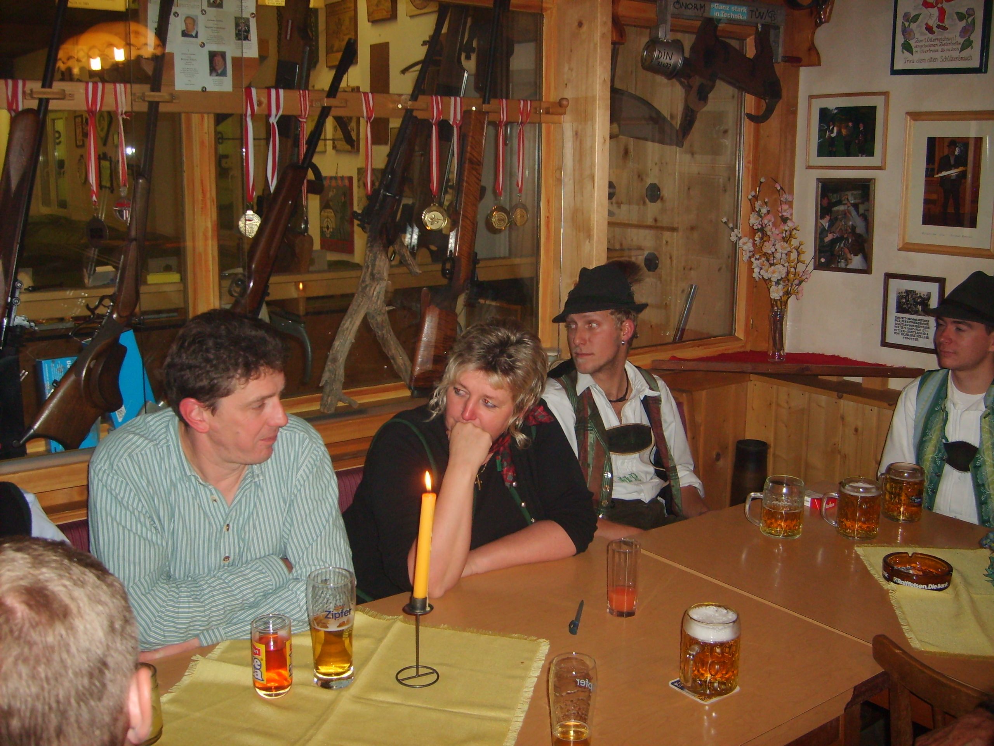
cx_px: 497
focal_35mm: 35
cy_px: 373
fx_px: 1005
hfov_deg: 52.6
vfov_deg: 40.7
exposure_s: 1/45
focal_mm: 5.8
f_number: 2.8
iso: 100
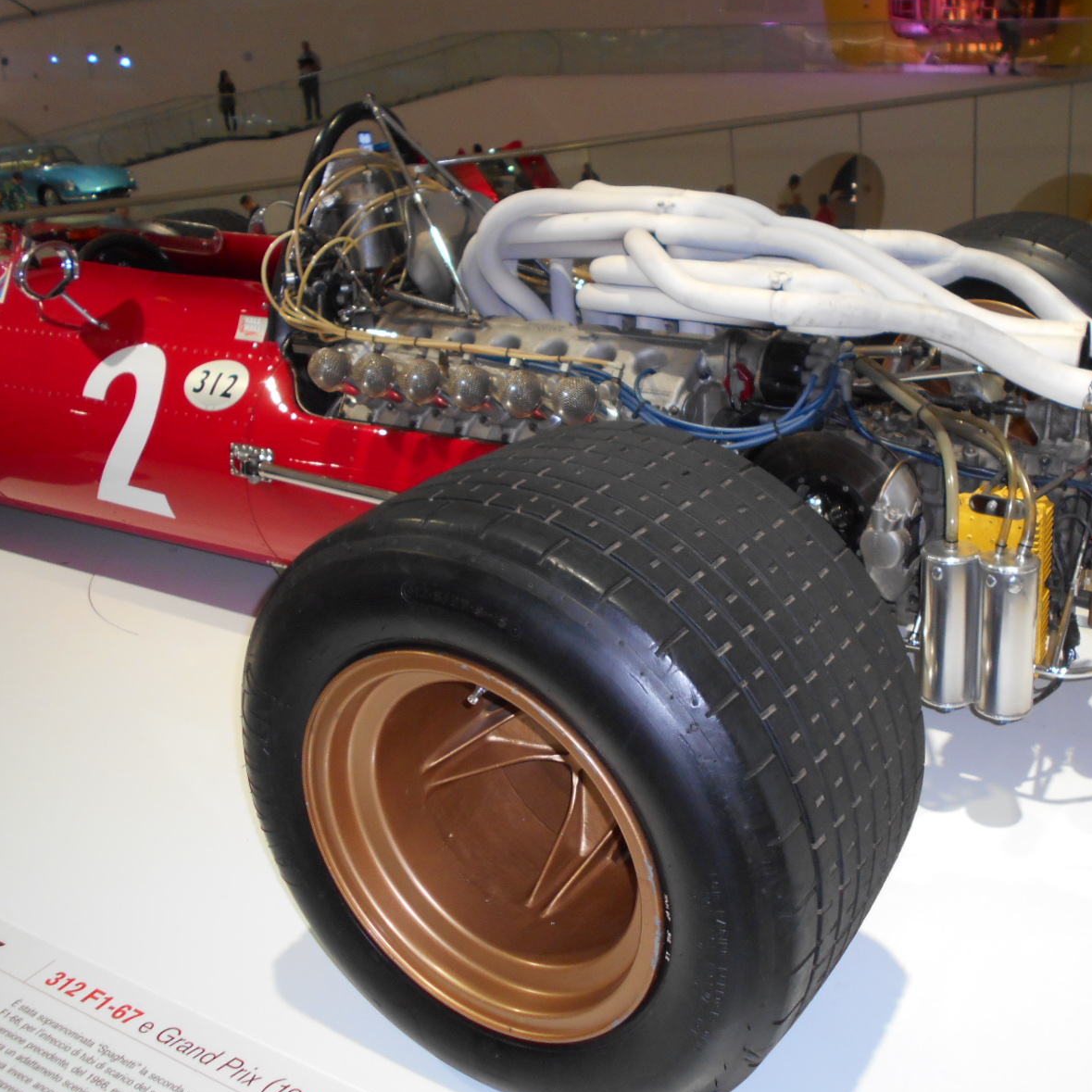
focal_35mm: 36
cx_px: 695
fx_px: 1285
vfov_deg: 46.0
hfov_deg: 45.6
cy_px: 547
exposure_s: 1/25
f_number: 3.4
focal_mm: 5.1
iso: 200
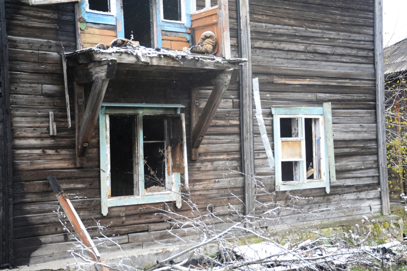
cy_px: 136
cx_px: 204
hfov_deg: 36.3
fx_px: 621
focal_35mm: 55
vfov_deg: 24.6
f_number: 5
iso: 1800
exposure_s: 1/500
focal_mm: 55
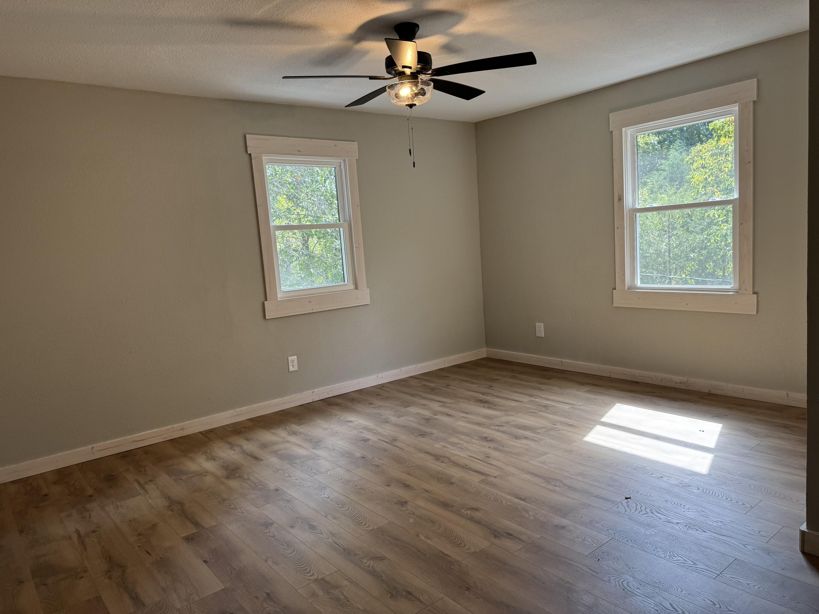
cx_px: 410
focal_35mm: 24
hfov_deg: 71.6
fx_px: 568
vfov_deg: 56.8
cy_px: 307
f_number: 1.78
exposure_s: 1/120
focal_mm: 6.76
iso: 80
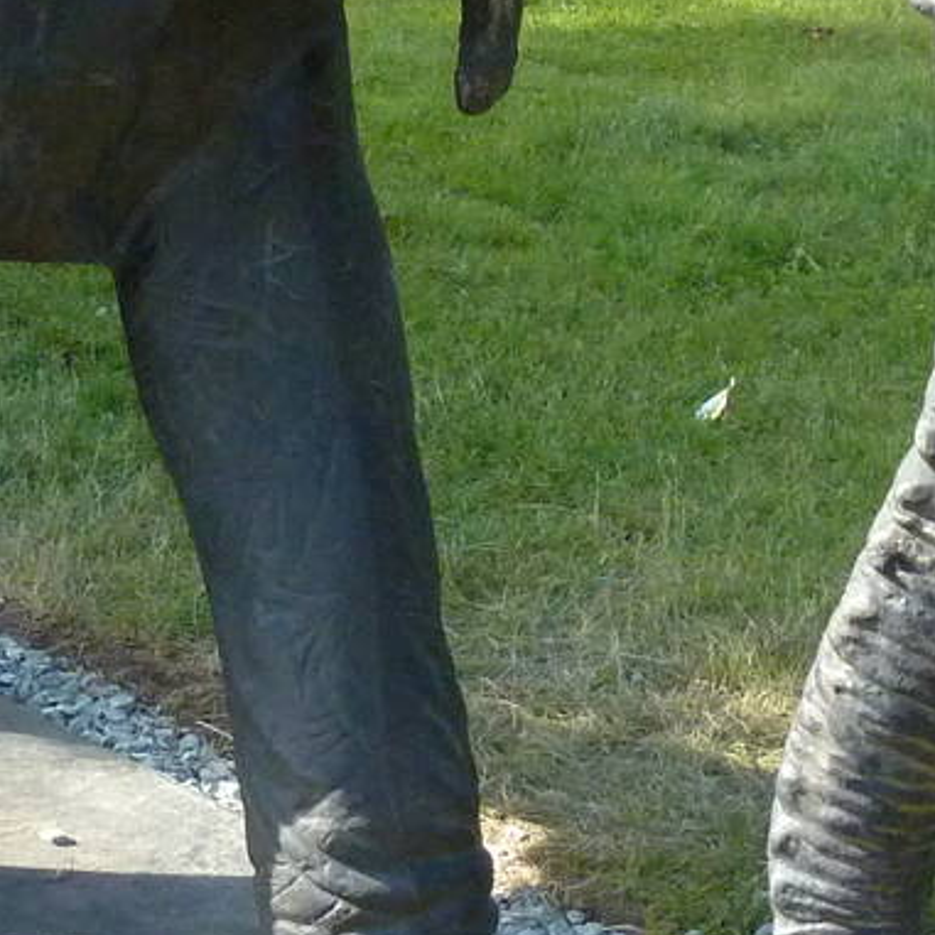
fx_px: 3973
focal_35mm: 130
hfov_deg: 13.4
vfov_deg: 13.3
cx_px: 233
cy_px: 145
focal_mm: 5.7
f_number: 3.5
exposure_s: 1/500
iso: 400
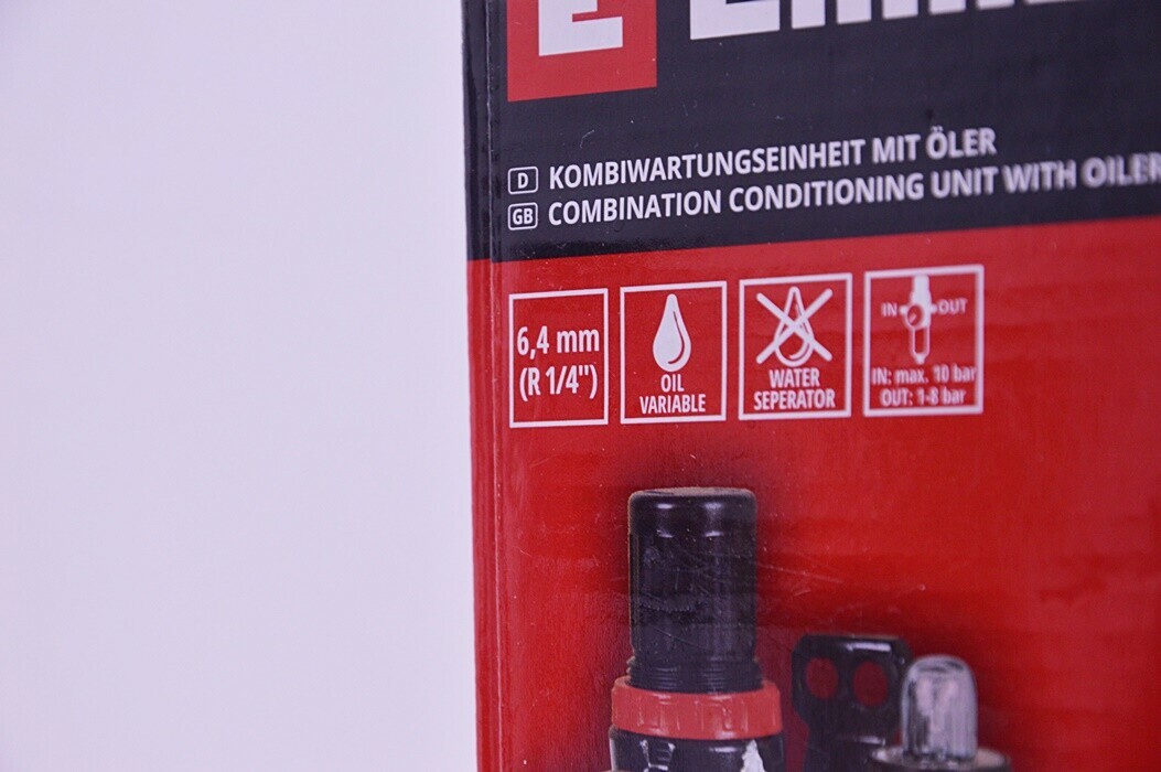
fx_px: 5075
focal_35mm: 158
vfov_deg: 8.7
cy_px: 386
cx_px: 580
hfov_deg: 13.1
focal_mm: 105
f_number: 8
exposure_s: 1/125
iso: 400
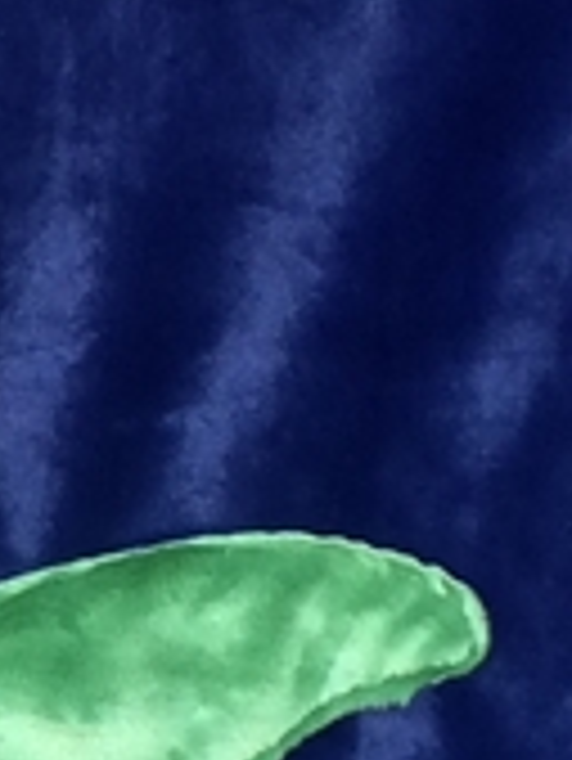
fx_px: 3015
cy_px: 247
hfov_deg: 10.4
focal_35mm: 137
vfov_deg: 14.4
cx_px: -347
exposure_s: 1/60
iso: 40
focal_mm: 4.15
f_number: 2.2
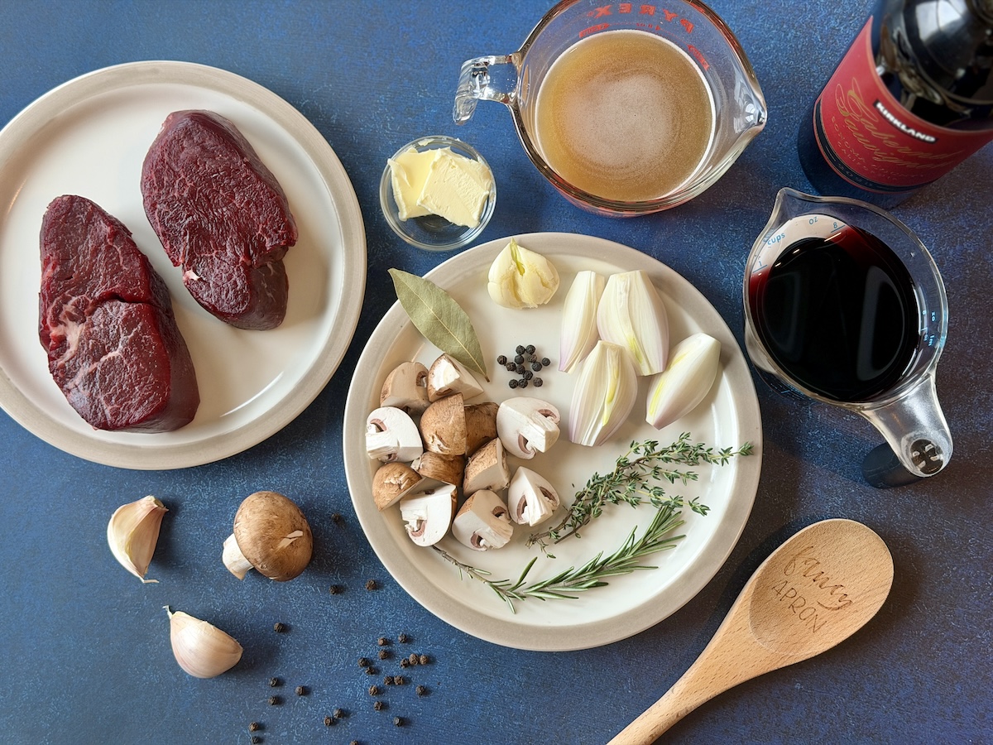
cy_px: 372
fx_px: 1377
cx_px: 496
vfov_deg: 30.3
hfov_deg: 39.7
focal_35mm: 48
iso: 50
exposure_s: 1/60
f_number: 1.78
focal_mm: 6.76
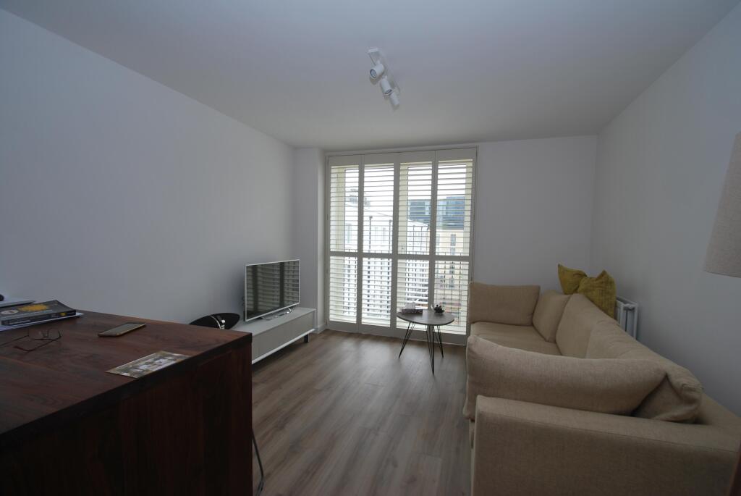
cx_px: 370
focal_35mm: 15
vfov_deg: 77.5
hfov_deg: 100.3
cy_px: 248
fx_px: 309
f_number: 5.6
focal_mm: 10
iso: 125
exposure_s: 1/125
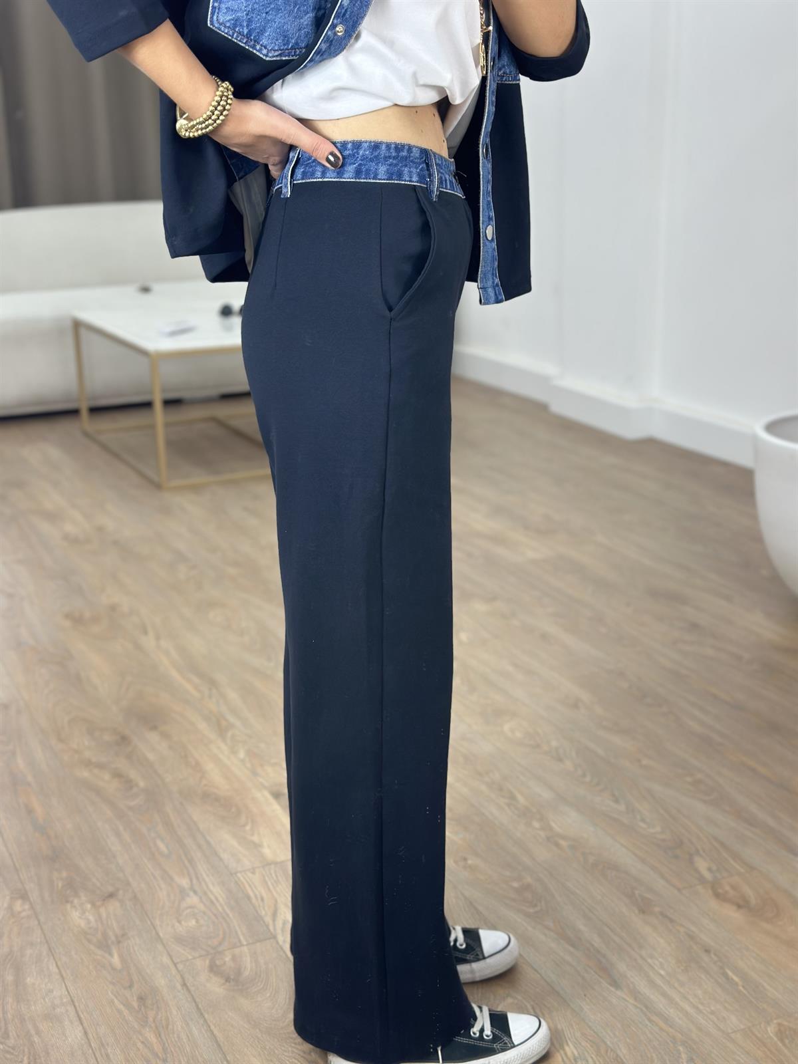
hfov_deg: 30.3
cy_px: 532
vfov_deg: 39.7
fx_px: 1475
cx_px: 399
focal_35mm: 48
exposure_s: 1/100
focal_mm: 6.86
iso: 100
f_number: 1.78
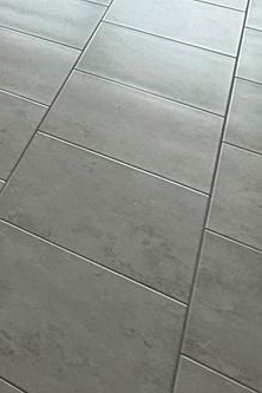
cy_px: -275
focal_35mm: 70
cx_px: -300
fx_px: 764
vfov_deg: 21.4
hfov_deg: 14.9
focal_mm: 2.22
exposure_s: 1/257
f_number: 2.2
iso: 64
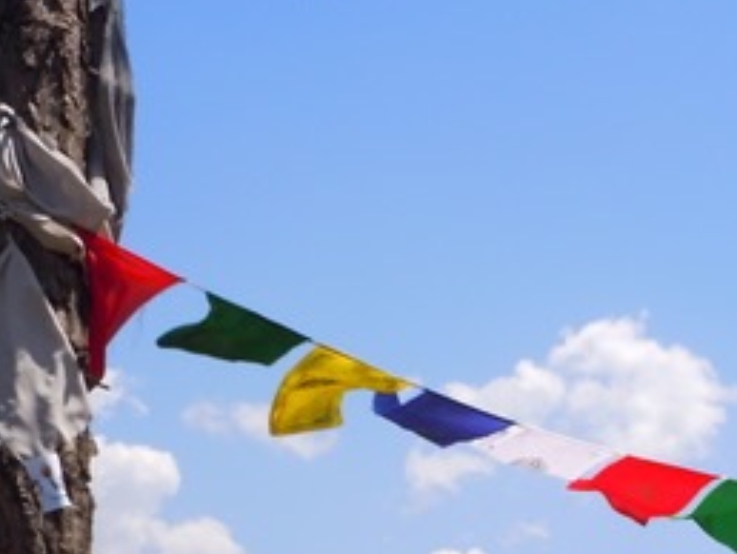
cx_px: 597
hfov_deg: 23.2
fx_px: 1769
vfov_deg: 17.5
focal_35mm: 83
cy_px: 510
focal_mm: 6.9
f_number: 4.3
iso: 100
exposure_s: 1/640
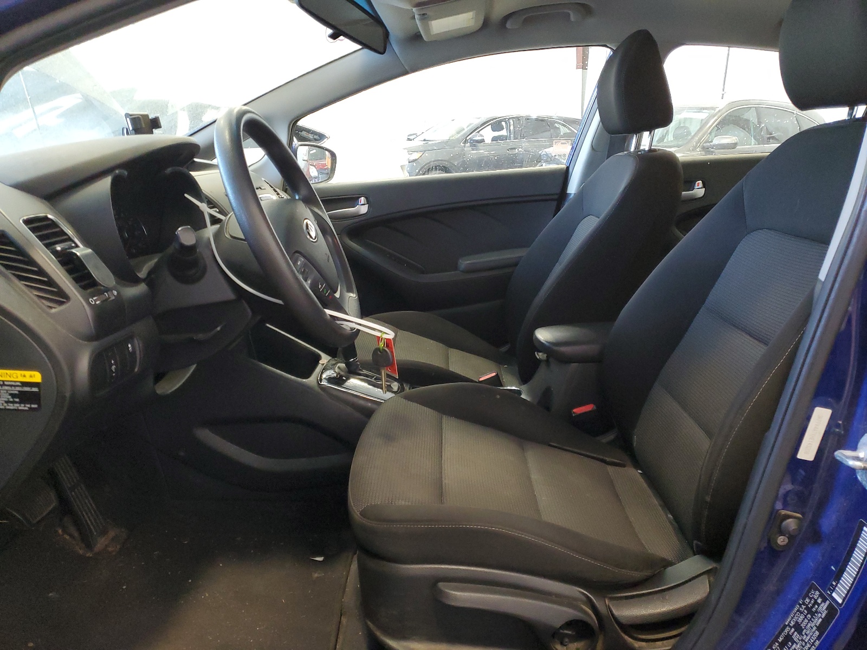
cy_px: 325
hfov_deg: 67.3
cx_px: 434
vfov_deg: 53.1
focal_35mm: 26
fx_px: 651
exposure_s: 1/60.2
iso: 260
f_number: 1.5
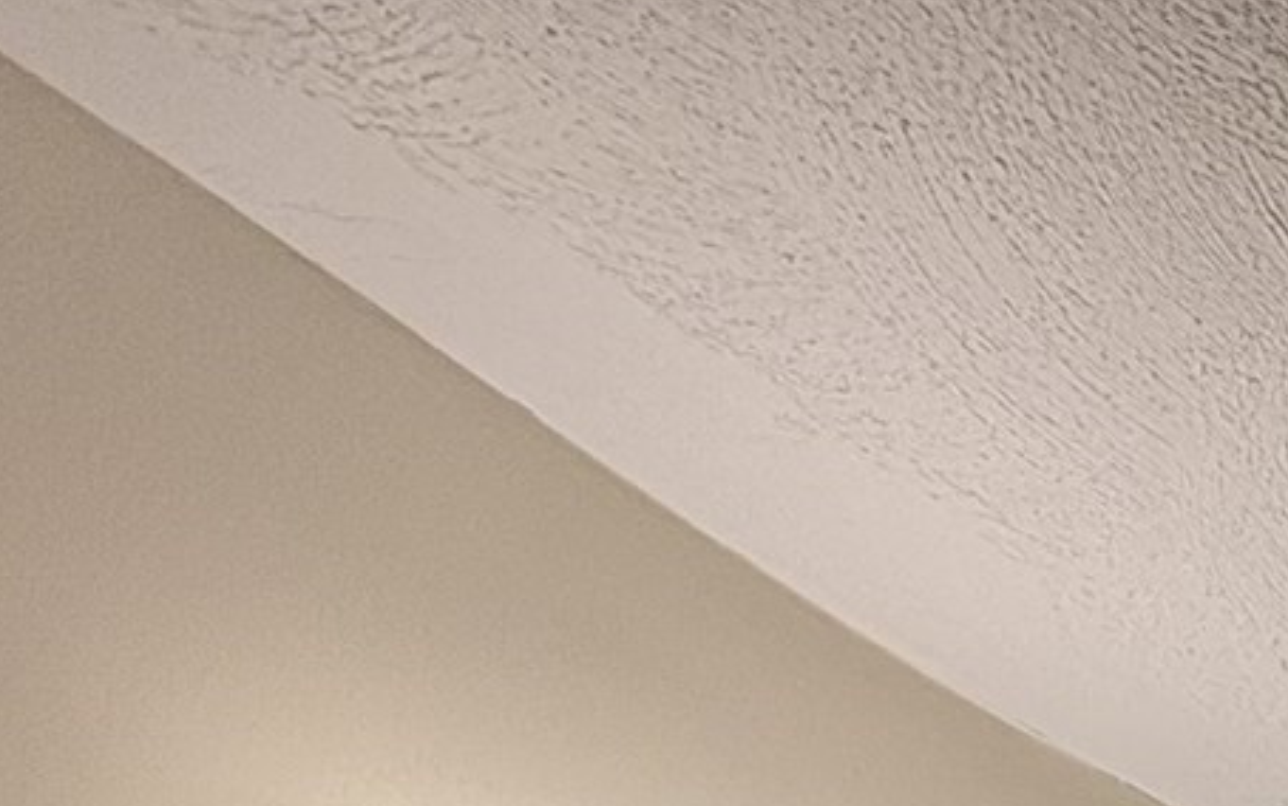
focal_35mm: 67
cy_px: 2143
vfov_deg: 12.7
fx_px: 2352
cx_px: 2431
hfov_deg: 20.0
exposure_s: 1/120
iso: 125
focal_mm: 2.22
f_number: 2.2
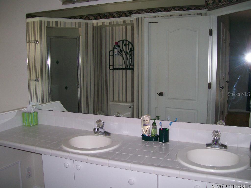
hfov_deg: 51.3
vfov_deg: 39.7
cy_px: 94
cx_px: 126
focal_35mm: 36
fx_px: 261
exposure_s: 1/64
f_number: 2.7
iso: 140
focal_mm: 6
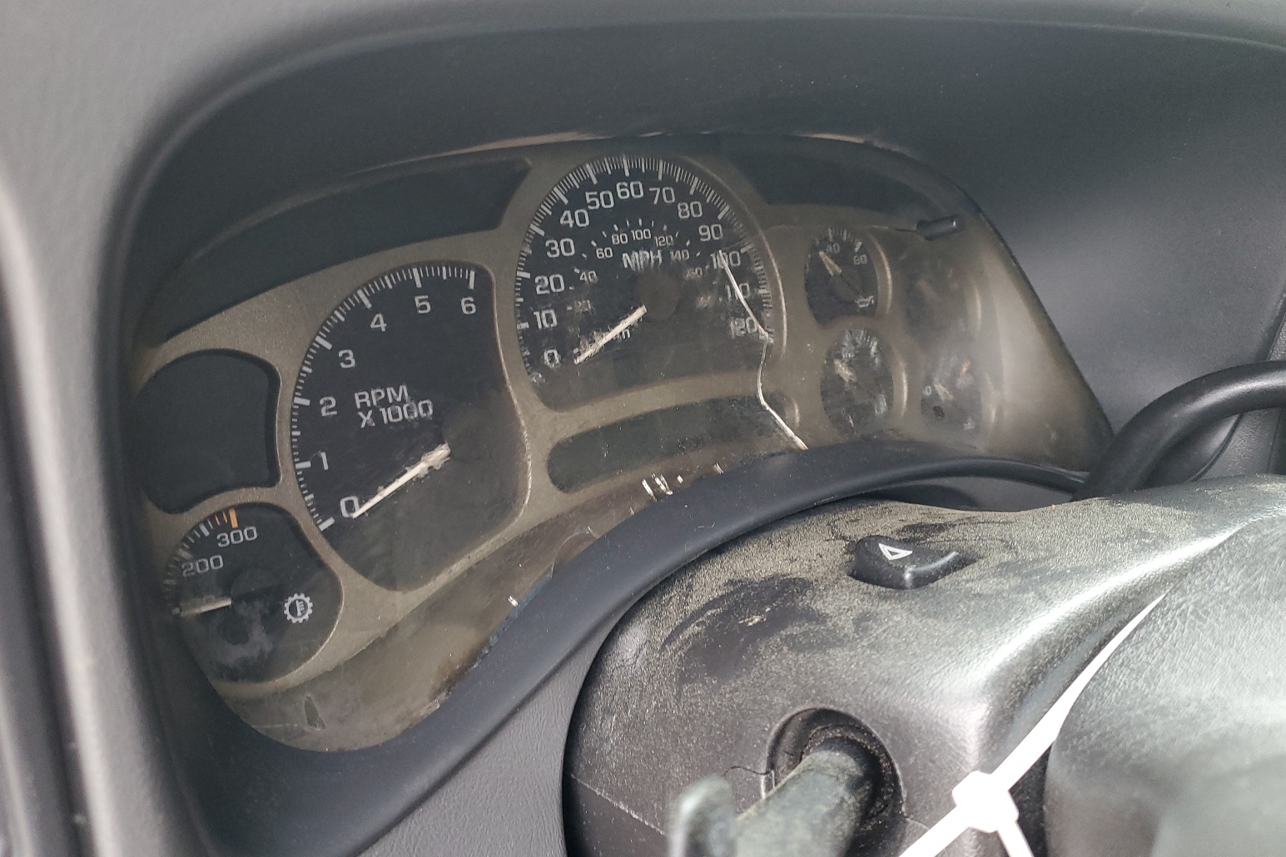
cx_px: 629
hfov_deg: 65.5
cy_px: 406
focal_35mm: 28
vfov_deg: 46.4
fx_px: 1000
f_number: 1.5
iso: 135
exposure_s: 1/60.2
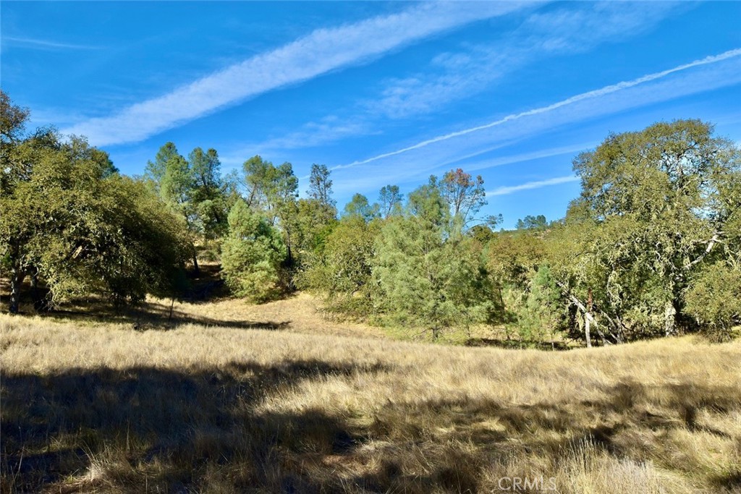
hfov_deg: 61.9
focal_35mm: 30
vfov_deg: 43.6
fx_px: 618
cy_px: 247
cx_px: 370
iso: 400
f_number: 11
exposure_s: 1/400
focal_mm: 20
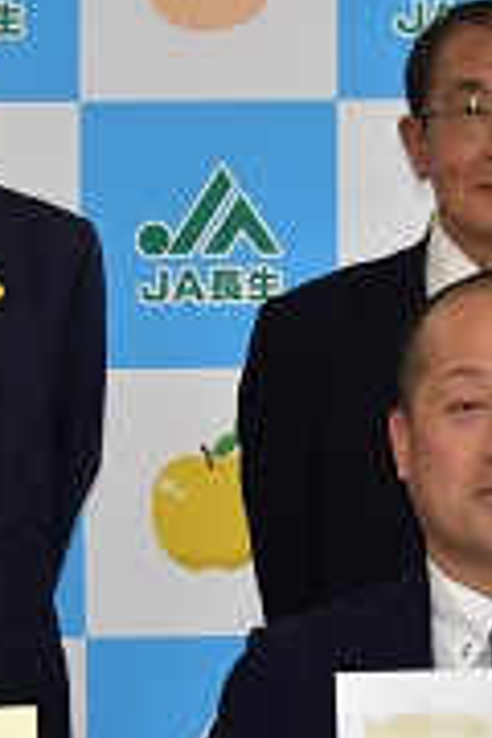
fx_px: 3440
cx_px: 221
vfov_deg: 12.2
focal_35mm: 168
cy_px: 554
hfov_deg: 8.2
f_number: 4.2
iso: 400
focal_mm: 31
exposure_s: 1/160
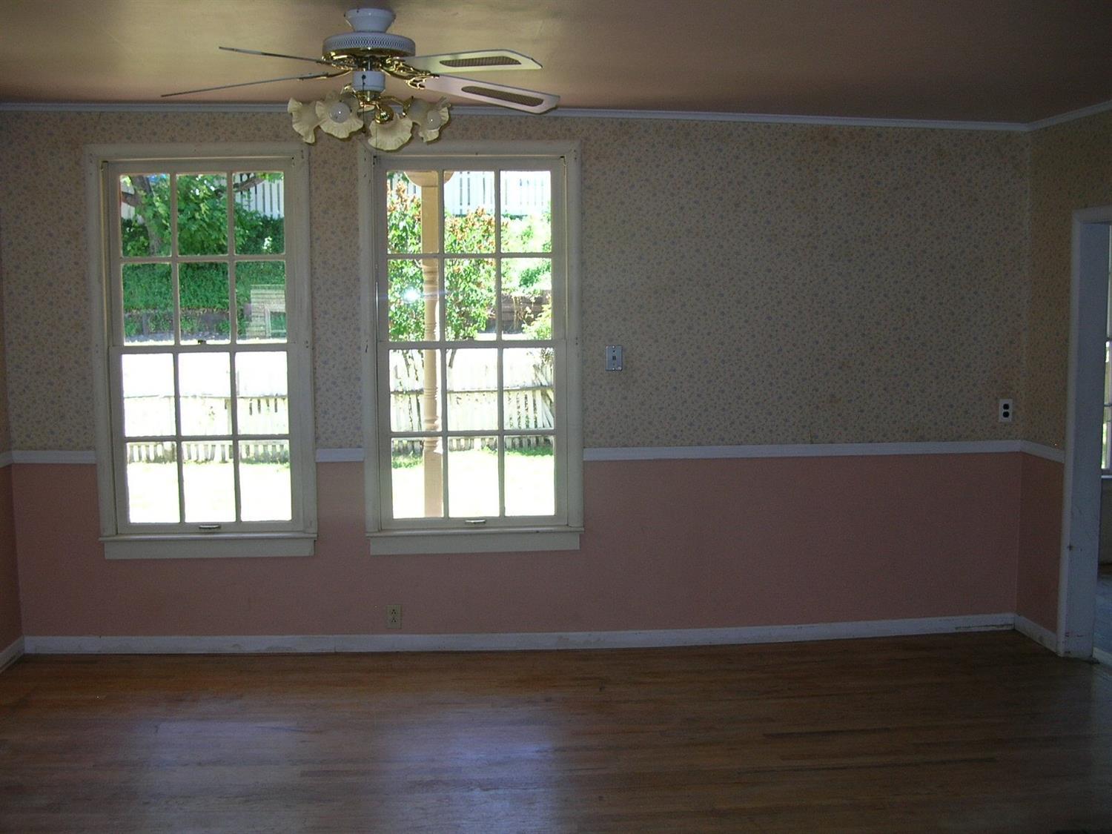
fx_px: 1156
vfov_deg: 39.7
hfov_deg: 51.4
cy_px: 417
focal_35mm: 36
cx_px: 556
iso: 50
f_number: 2.7
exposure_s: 1/79.4
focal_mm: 6
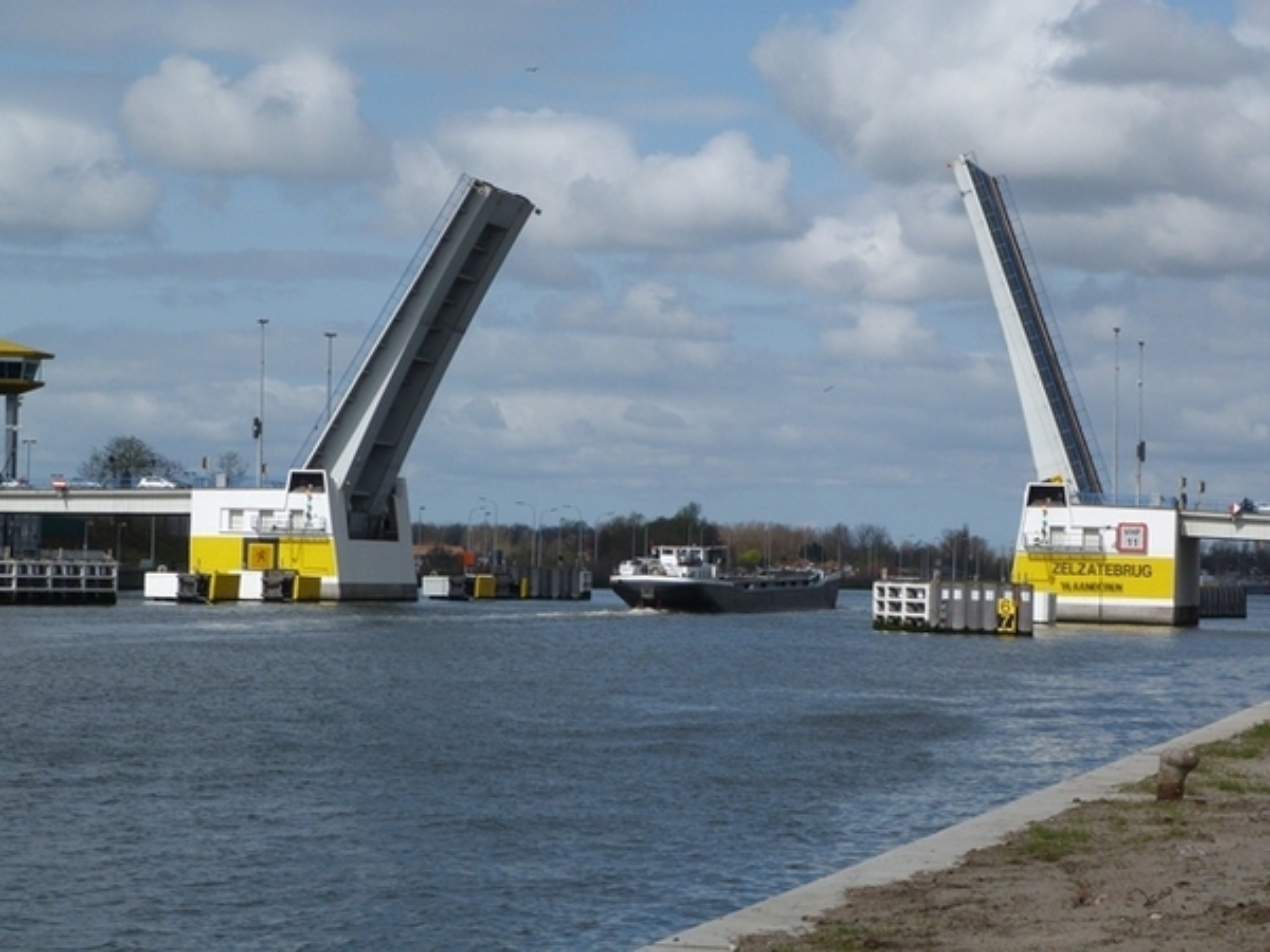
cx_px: 635
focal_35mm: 99
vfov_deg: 14.9
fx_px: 3632
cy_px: 476
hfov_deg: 19.8
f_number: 5.6
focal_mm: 17.9
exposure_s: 1/640
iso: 80
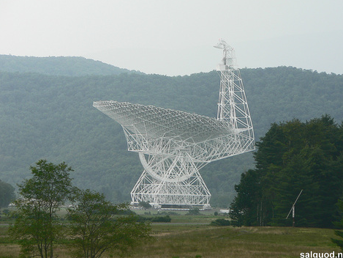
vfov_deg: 7.0
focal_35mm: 211
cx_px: 178
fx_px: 2091
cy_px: 133
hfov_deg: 9.4
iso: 80
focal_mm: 26.1
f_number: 3.7
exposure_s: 1/100
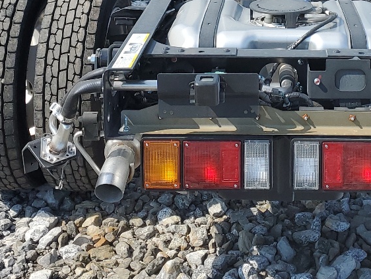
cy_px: -65
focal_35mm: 74
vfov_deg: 18.7
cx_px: 282
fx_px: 793
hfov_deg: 26.0
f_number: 1.5
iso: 50
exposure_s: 1/2500
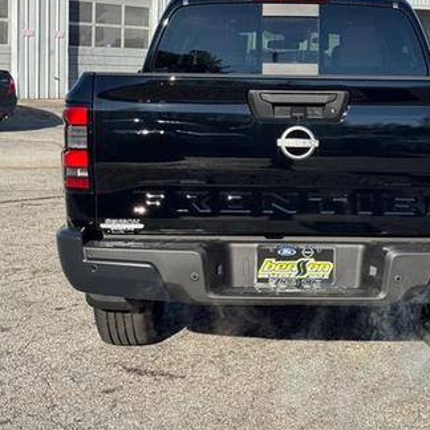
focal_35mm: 66
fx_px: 928
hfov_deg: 25.9
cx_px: 291
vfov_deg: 26.1
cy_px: 194
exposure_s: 1/2513
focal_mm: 6.76
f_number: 1.78
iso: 64
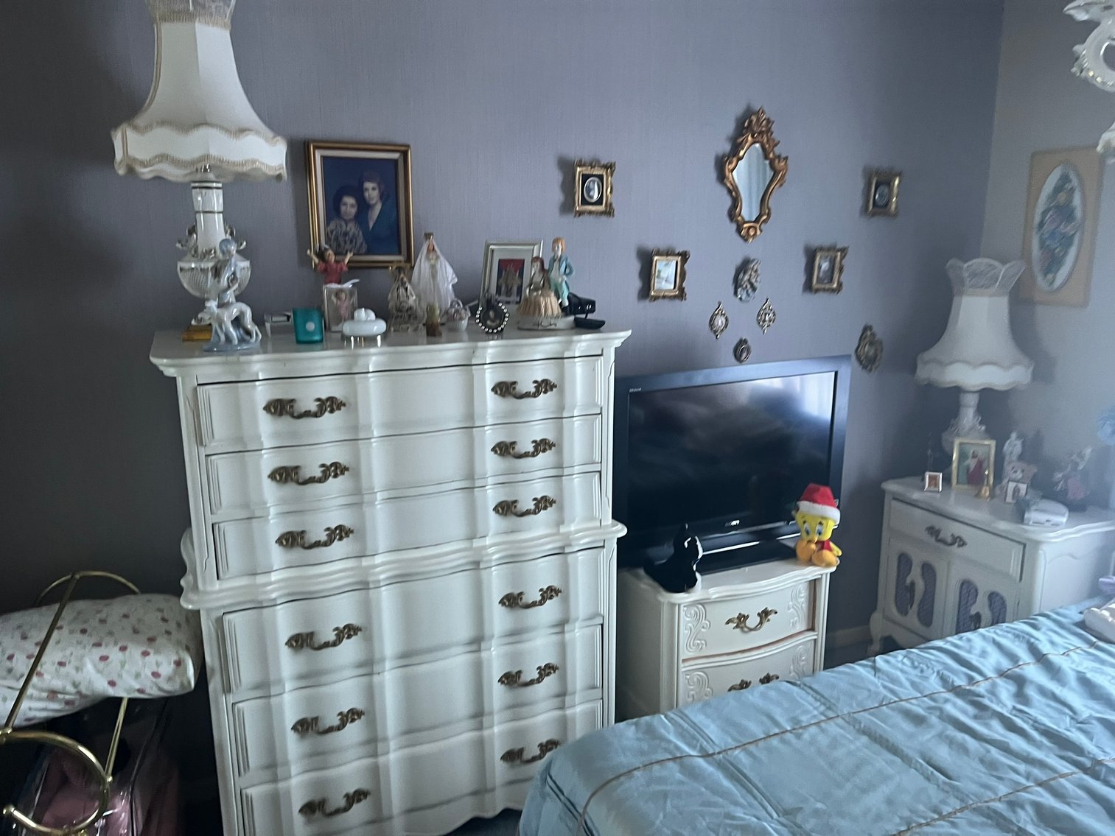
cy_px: 418
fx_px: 838
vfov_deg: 53.1
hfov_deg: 67.3
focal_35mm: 26
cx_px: 558
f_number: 1.5
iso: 250
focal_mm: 5.7
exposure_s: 1/60
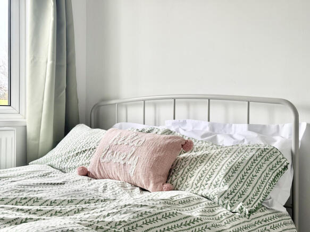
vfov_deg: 30.3
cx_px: 155
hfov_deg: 39.7
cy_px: 116
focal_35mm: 48
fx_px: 430
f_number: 1.78
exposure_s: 1/121
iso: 64
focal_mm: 6.76
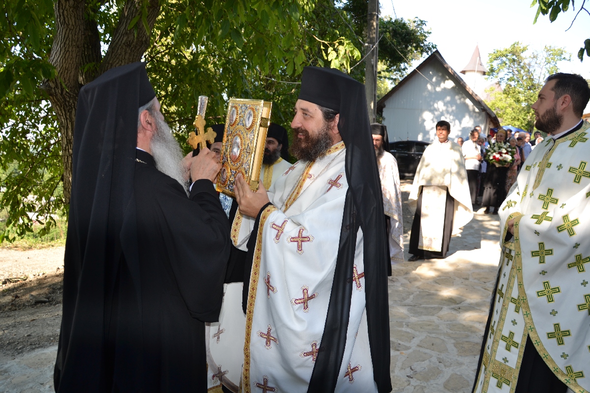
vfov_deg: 47.9
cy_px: 196
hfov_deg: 67.4
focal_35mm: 27
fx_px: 442
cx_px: 295
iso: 100
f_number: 4
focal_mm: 18
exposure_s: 1/125
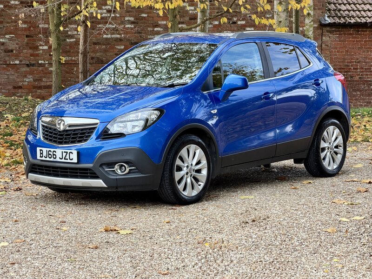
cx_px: 186
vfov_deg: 14.8
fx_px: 1075
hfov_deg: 19.6
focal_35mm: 100
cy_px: 140
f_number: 2.8
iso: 64
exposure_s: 1/121
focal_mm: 16.89
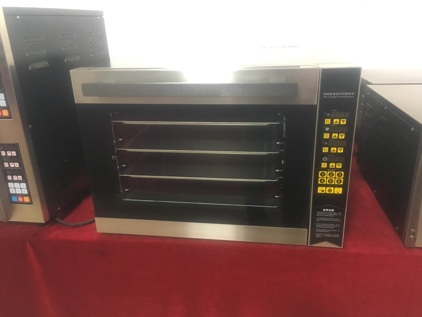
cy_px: 158
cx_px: 211
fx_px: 354
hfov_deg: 61.7
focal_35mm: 29
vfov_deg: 48.2
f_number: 2.2
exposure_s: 1/17
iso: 200
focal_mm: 4.15
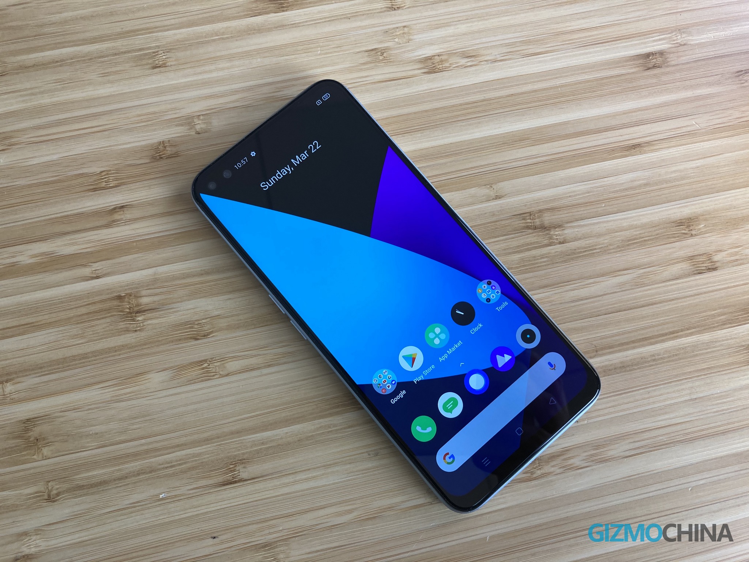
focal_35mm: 28
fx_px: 606
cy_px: 281
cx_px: 374
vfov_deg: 49.7
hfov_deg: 63.4
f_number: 1.8
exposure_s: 1/50
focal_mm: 3.99
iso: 64
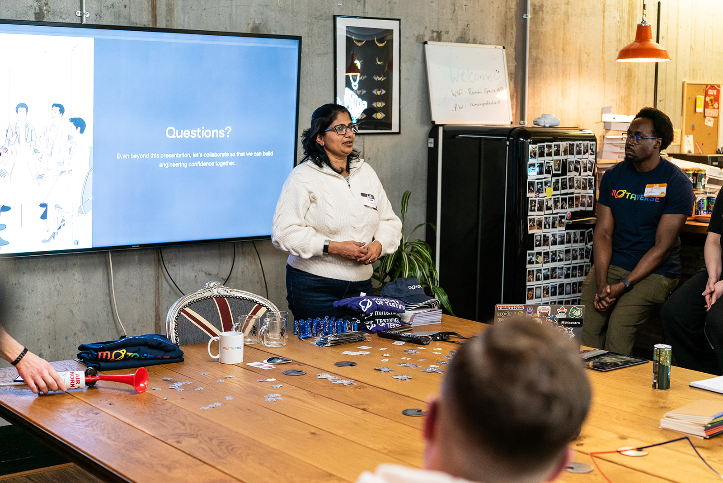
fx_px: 1105
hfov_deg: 36.2
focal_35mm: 55
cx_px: 362
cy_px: 242
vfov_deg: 24.7
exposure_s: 1/125
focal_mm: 55
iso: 3200
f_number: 3.2
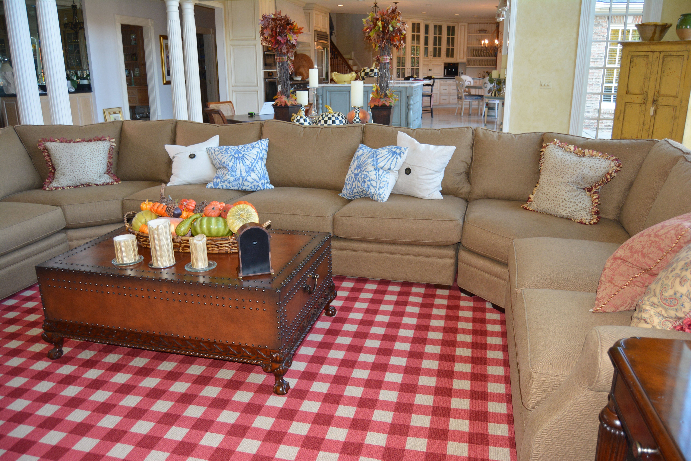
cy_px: 230
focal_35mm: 27
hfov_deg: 67.4
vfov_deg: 47.9
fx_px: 518
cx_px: 346
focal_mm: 18
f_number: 3.5
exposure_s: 1/80
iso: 400
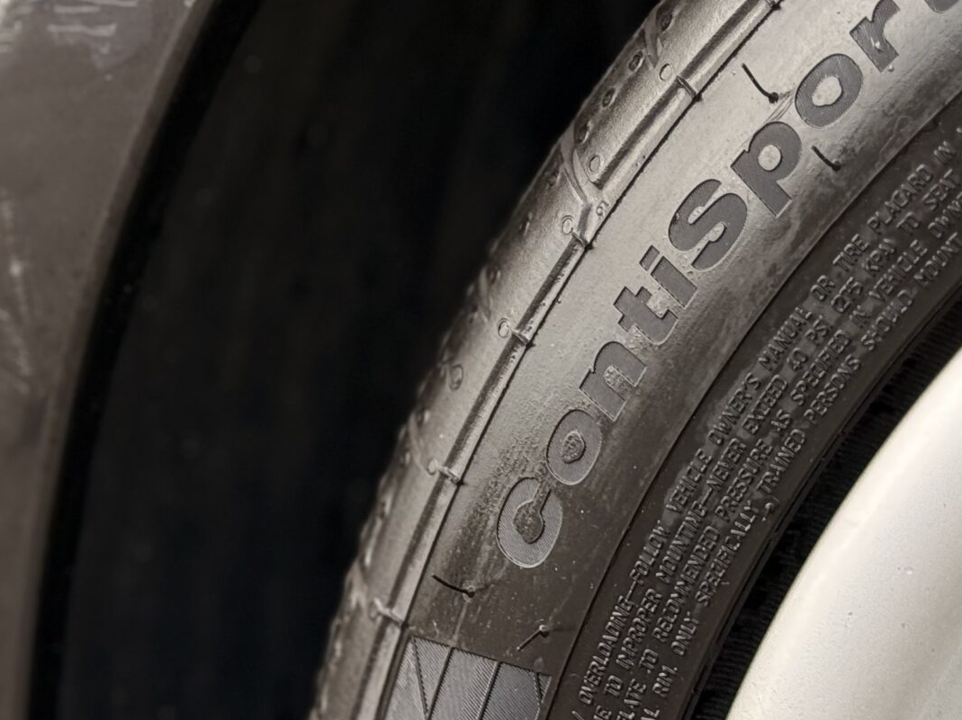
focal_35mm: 115
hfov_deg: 16.8
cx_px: 66
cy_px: 53
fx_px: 3195
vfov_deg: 12.8
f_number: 1.78
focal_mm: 6.76
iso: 100
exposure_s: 1/675
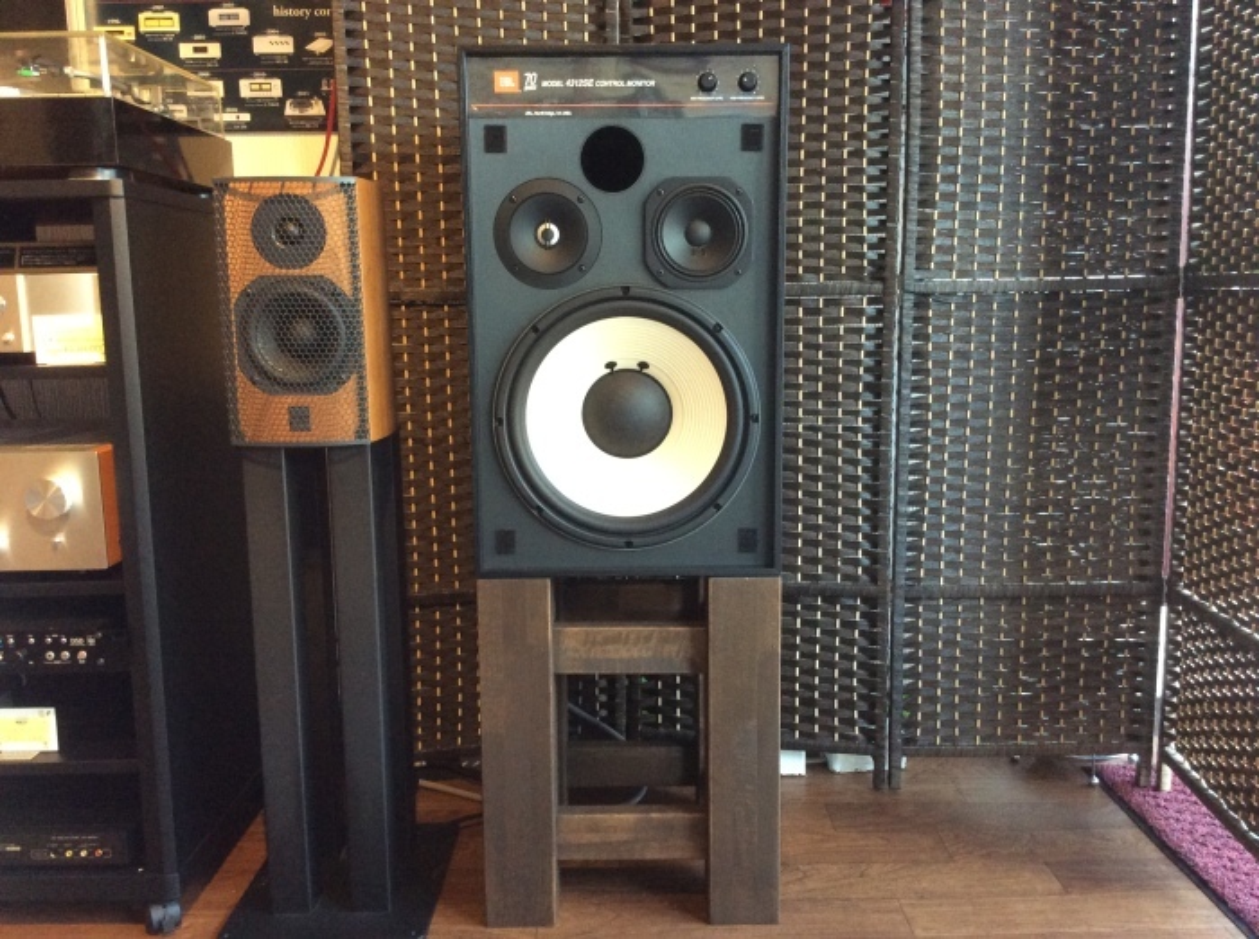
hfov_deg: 56.9
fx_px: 1161
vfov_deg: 44.0
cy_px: 470
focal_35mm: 32
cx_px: 630
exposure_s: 1/24
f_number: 2.4
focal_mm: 3.3
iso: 250
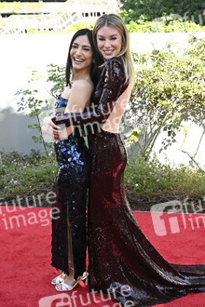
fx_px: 393
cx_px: 114
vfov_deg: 42.7
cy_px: 167
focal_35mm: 46
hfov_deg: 29.2
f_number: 5.6
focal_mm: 38
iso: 640
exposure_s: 1/320
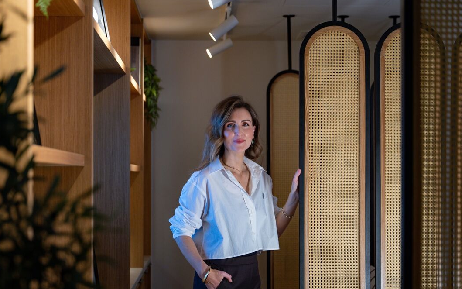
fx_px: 844
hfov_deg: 30.6
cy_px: 165
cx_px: 228
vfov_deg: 19.4
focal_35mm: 67
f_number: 3.2
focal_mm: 58
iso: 1000
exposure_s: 1/125
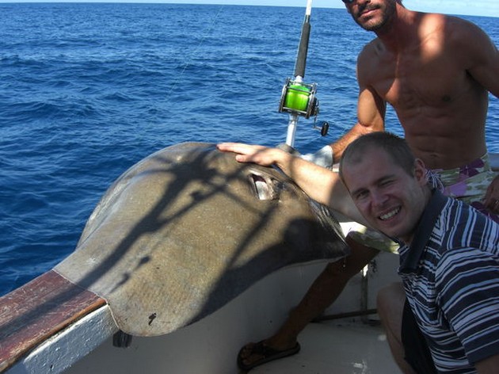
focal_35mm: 38
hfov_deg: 49.0
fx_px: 548
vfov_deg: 37.7
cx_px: 250
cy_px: 187
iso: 80
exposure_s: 1/500
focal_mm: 7.9
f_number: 4
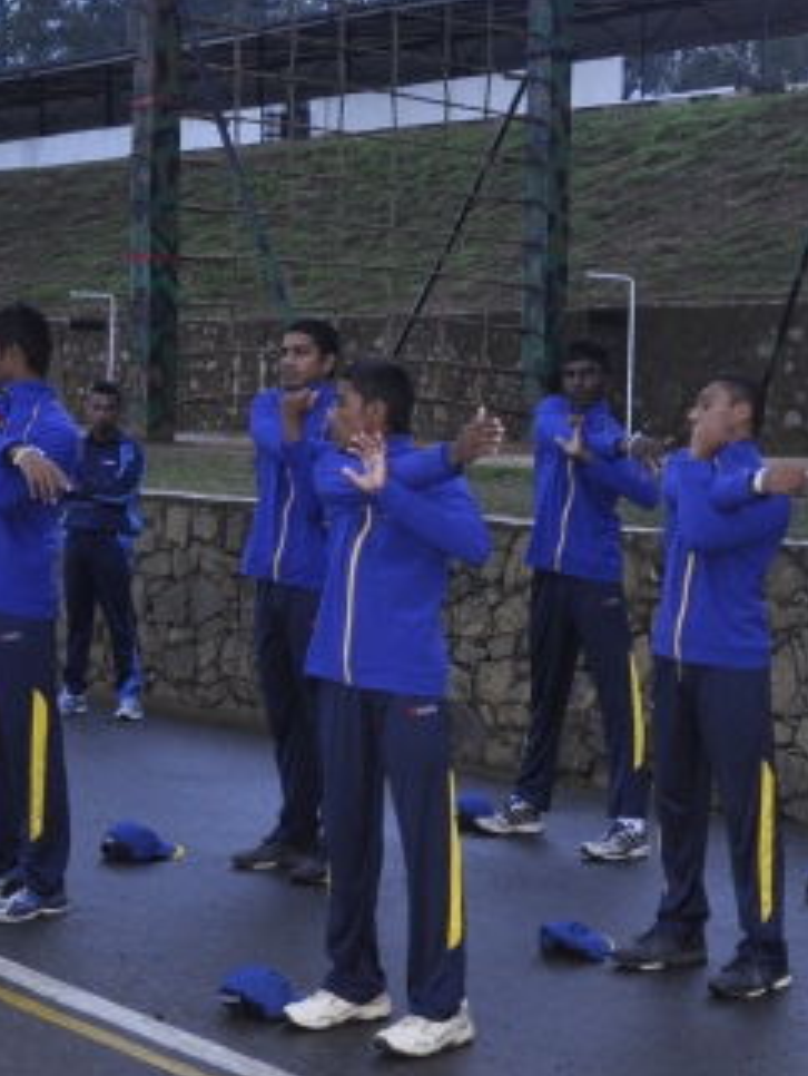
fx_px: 2331
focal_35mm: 75
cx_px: 621
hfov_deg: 19.5
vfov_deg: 26.0
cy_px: 601
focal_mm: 24
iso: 640
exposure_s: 1/60
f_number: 5.6
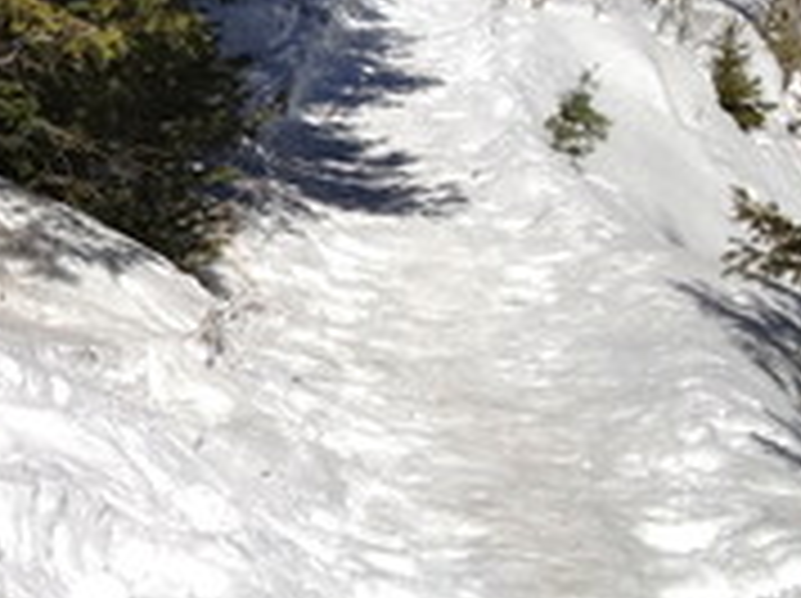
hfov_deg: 14.9
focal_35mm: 126
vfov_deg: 11.7
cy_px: 94
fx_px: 2912
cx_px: -288
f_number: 2.4
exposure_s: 1/3067
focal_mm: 4.28
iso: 50
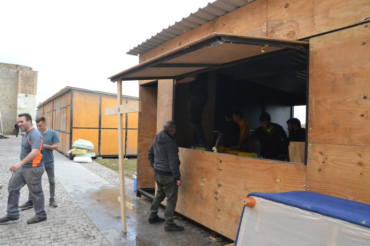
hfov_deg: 67.4
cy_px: 123
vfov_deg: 47.9
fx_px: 277
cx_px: 185
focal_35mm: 27
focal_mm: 18
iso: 3200
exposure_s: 1/640
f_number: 13
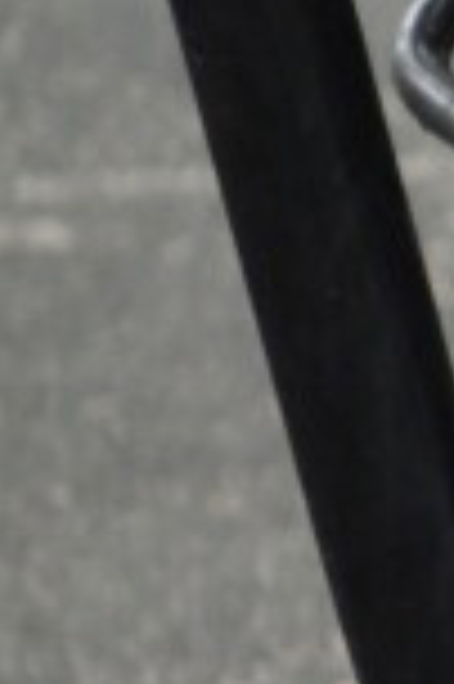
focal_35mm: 651
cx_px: 2688
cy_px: 716
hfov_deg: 2.0
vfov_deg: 3.2
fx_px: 12341
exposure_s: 1/125
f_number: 5.6
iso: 360
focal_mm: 55
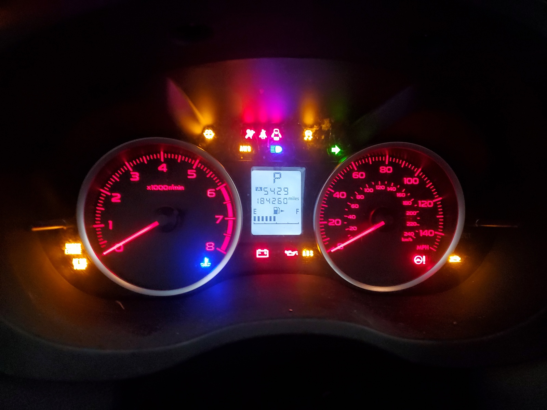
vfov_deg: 53.1
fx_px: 411
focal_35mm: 26
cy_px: 205
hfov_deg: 67.3
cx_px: 274
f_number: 1.5
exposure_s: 1/15
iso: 342
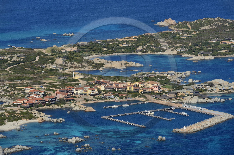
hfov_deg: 10.3
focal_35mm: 200
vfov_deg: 6.9
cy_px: 78
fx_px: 1299
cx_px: 117
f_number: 11
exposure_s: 1/1000
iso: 400
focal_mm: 200
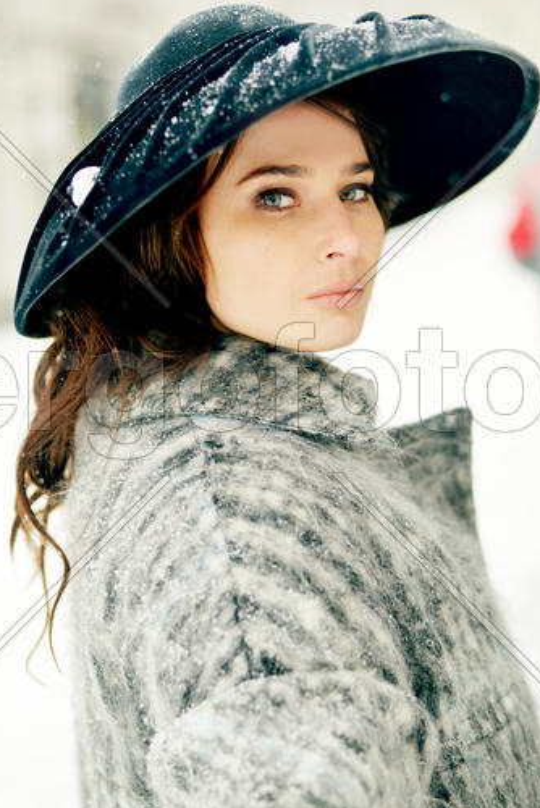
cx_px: 252
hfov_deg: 23.4
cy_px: 391
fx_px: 1303
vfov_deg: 34.5
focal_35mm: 58
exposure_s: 1/640
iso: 400
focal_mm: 50
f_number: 2.2
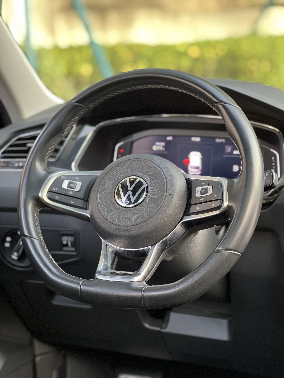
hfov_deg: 19.1
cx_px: 142
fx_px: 842
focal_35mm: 77
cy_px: 189
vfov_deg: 25.3
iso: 250
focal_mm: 9
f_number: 2.8
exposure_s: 1/40
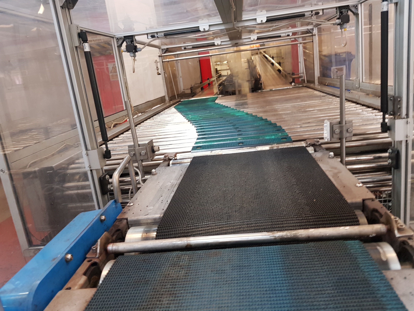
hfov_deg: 67.3
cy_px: 156
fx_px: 311
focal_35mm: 26
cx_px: 207
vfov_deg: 53.1
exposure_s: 1/14
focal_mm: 4.3
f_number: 1.7
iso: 250
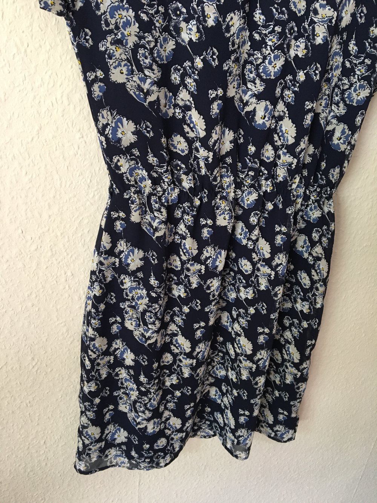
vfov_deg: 61.7
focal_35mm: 29
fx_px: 421
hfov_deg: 48.2
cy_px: 252
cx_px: 188
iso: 160
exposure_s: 1/33
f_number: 2.2
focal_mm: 4.15
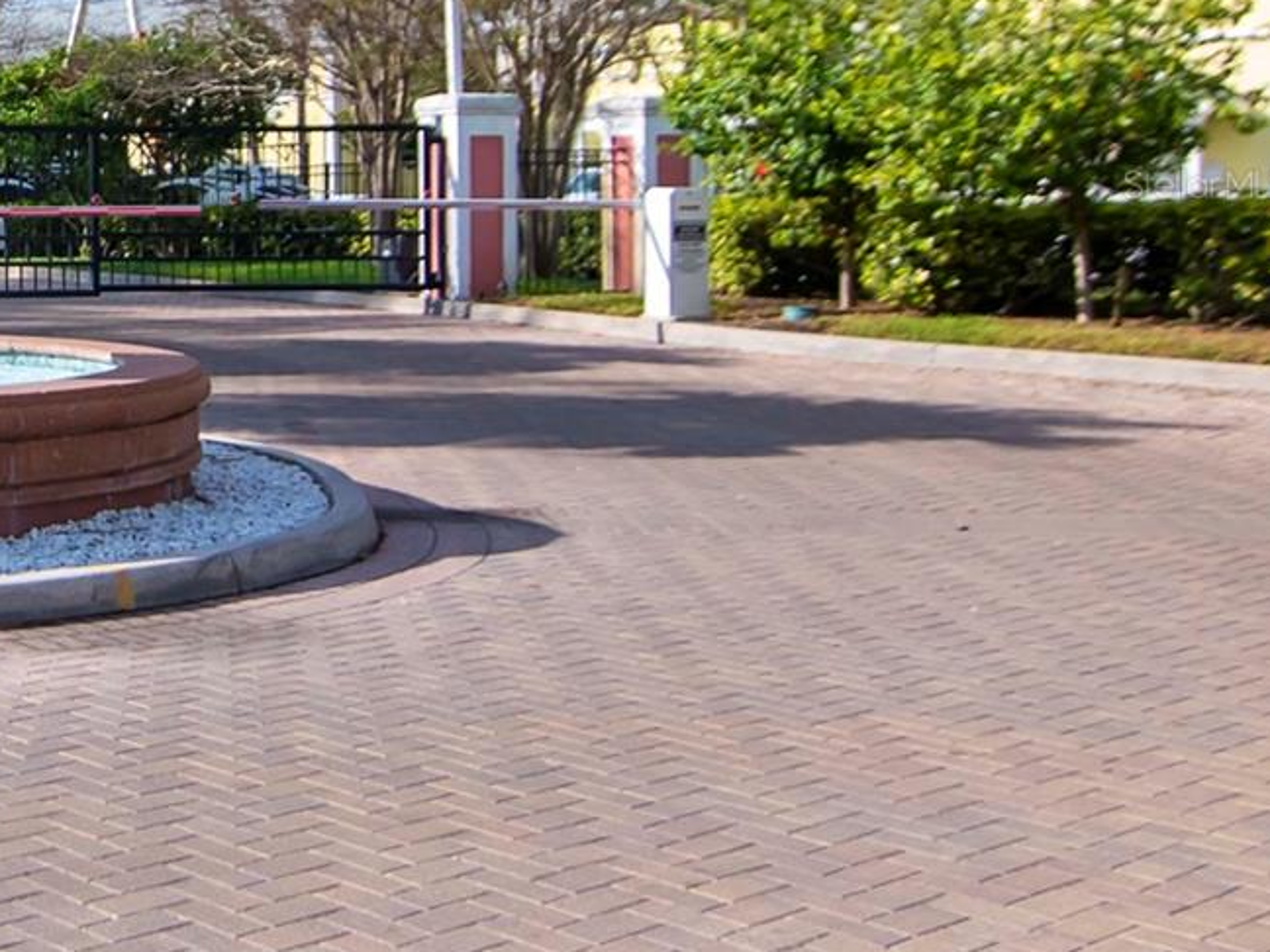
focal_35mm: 57
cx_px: -270
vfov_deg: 25.2
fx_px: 2091
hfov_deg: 29.0
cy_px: 184
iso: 800
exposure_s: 1/4000
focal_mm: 16
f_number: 4.5
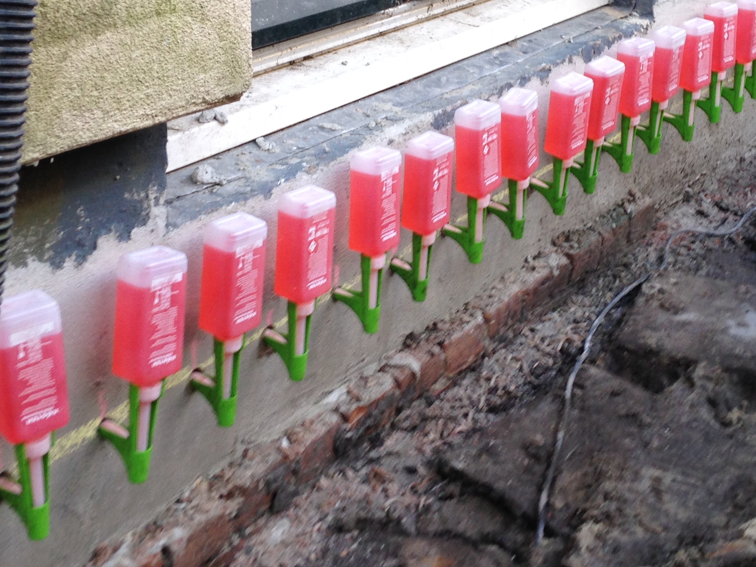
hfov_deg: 30.2
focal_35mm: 64
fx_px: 1398
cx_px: 432
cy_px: 122
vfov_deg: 22.6
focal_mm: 4.12
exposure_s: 1/60
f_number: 2.4
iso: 50
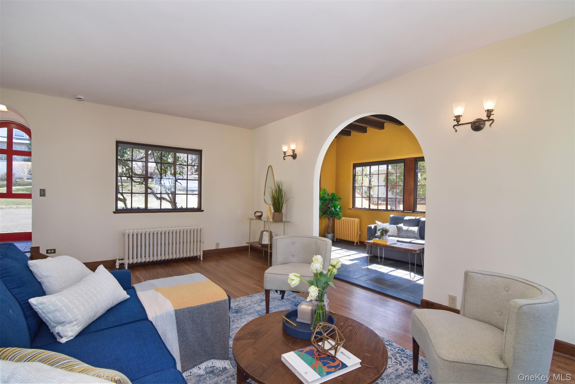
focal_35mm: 16
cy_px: 192
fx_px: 264
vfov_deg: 72.0
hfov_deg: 95.0
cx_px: 288
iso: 640
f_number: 11
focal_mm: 11
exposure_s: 1/100
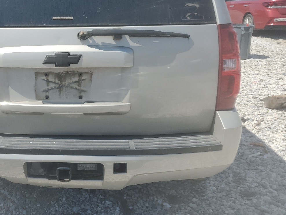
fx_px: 347
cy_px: 69
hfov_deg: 42.9
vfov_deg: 34.0
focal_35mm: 42
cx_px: 60
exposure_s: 1/3333
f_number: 1.5
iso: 50
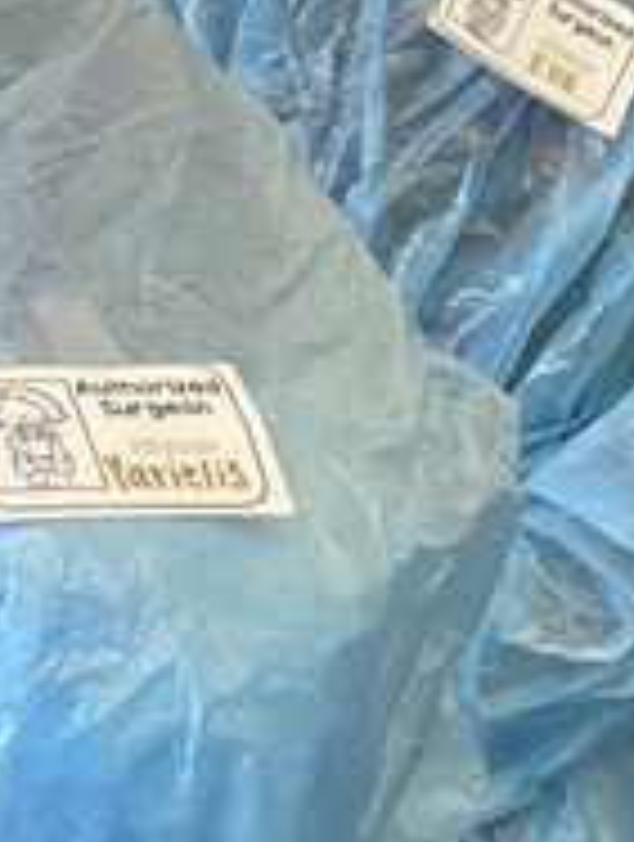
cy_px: -18
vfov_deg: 13.7
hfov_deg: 10.1
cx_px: 1034
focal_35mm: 142
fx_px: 3456
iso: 80
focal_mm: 5.1
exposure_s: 1/60
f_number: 1.6
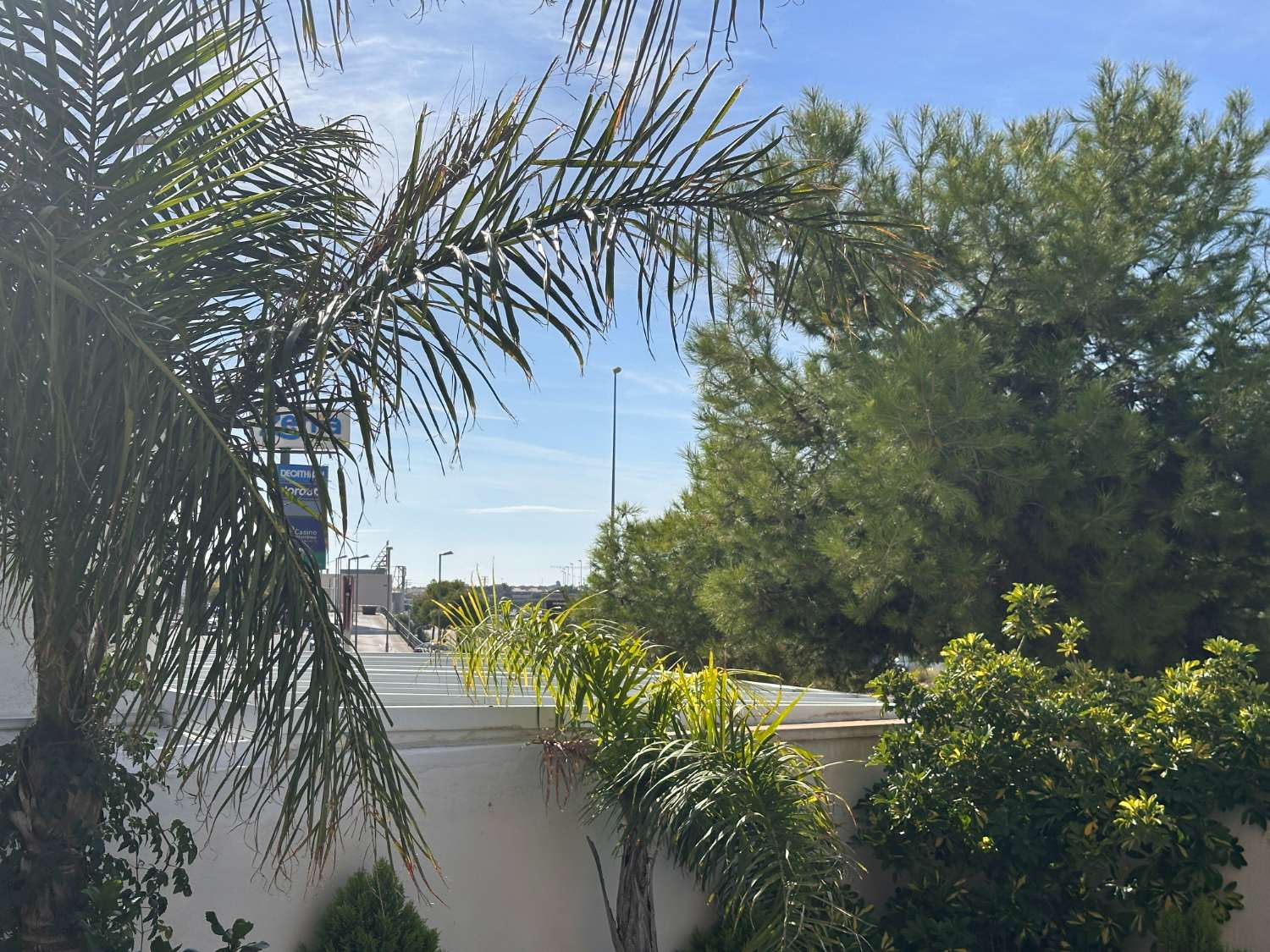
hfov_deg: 39.7
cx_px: 635
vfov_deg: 30.3
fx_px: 1761
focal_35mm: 48
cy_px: 476
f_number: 1.78
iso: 64
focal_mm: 6.86
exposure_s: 1/7092
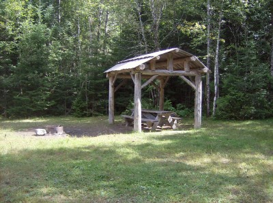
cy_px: 102
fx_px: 283
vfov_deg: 39.5
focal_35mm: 36
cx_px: 136
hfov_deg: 51.5
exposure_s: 1/289
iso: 100
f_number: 2.8
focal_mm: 6
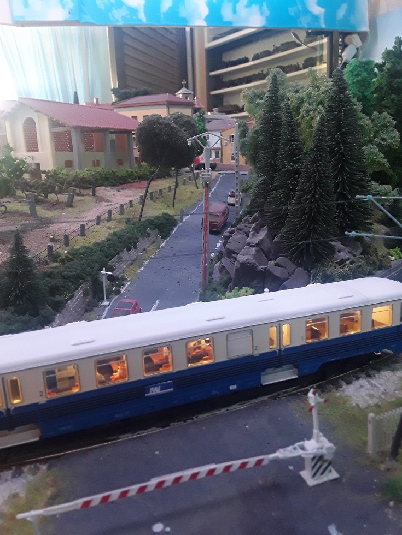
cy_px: 268
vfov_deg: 65.3
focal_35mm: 27
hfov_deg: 51.4
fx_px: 418
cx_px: 201
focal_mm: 2.91
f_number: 1.9
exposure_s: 1/17
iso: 250
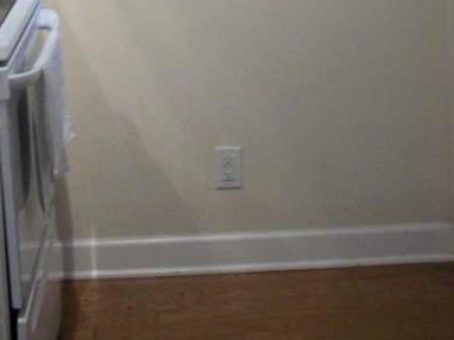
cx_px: 174
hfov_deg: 18.4
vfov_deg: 13.3
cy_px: -122
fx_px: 1403
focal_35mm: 107
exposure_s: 1/30
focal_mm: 5.7
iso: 160
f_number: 2.9
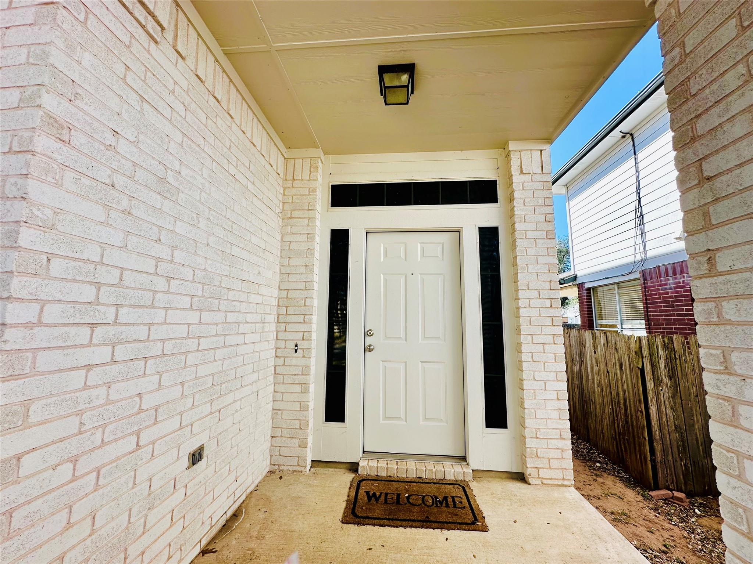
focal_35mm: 14
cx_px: 376
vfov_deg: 85.7
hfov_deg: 102.1
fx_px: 305
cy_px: 282
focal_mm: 2.22
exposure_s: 1/287
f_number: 2.2
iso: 40
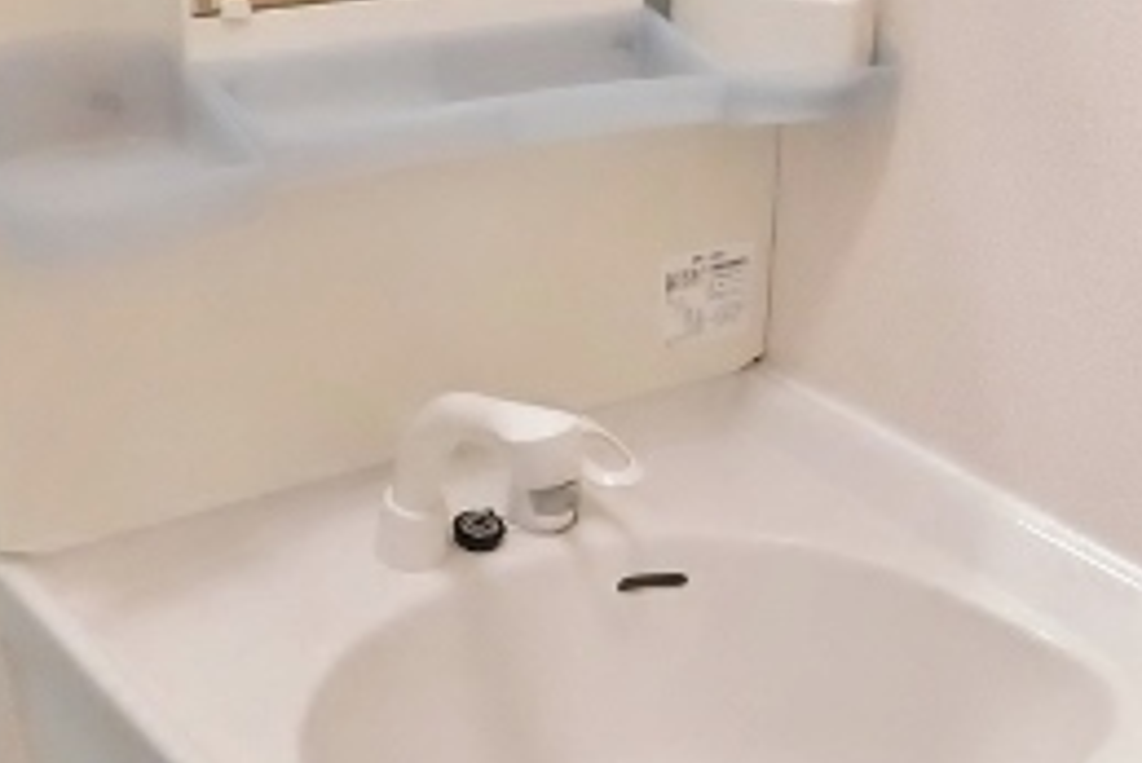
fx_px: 1873
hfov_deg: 33.7
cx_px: 723
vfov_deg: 22.3
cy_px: 732
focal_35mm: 59
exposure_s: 1/25
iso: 400
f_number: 3
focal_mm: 4
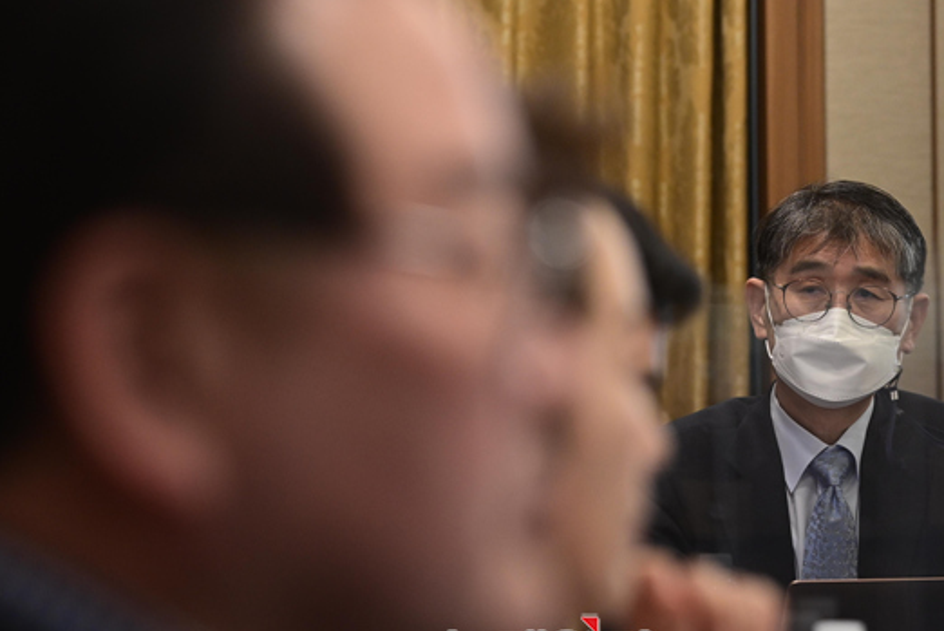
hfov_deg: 10.5
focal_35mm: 196
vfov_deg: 7.0
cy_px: 337
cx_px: 543
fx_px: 5144
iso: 3200
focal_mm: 160
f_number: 5.6
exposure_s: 1/200
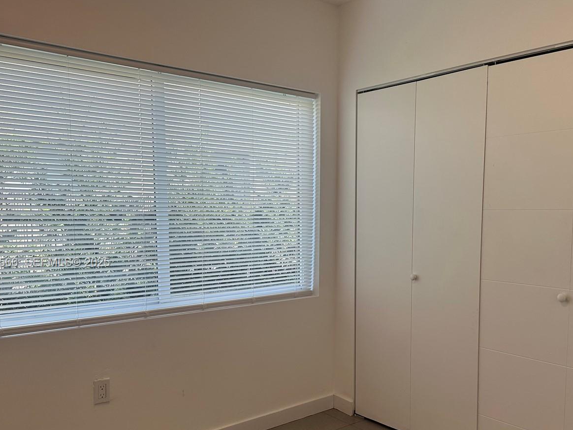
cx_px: 350
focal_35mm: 33
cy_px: 263
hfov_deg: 54.8
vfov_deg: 42.7
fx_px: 546
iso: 80
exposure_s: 1/278
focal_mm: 6.86
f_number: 1.78
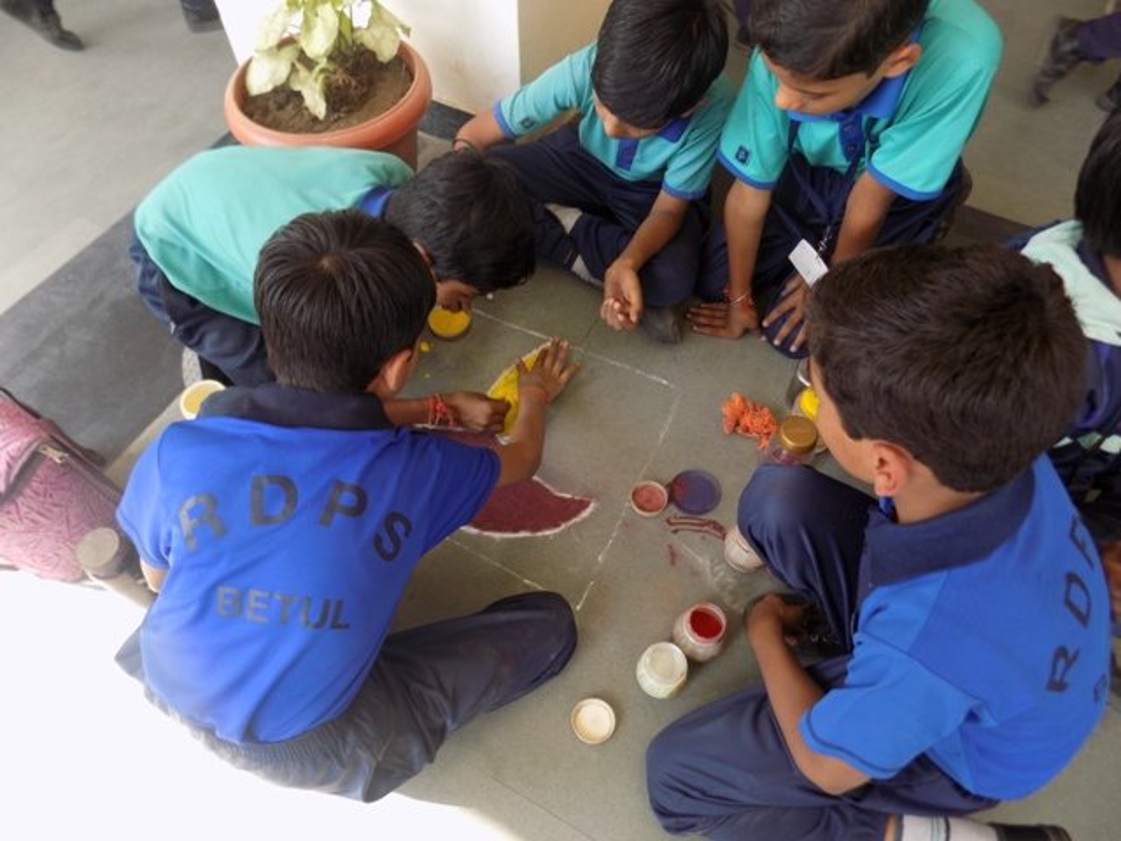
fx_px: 745
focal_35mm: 23
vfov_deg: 58.9
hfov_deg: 73.9
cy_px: 420
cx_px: 560
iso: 80
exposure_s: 1/125
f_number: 3.1
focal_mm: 4
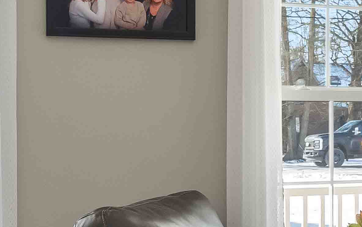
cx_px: 326
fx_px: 839
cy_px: 141
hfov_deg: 23.7
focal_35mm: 85
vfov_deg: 15.4
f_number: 7.1
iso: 640
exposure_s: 1/200
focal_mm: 14
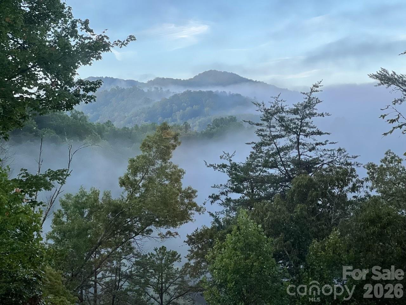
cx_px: 203
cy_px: 152
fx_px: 903
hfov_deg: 25.3
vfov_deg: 19.1
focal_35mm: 77
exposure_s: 1/120
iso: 100
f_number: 2.8
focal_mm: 9
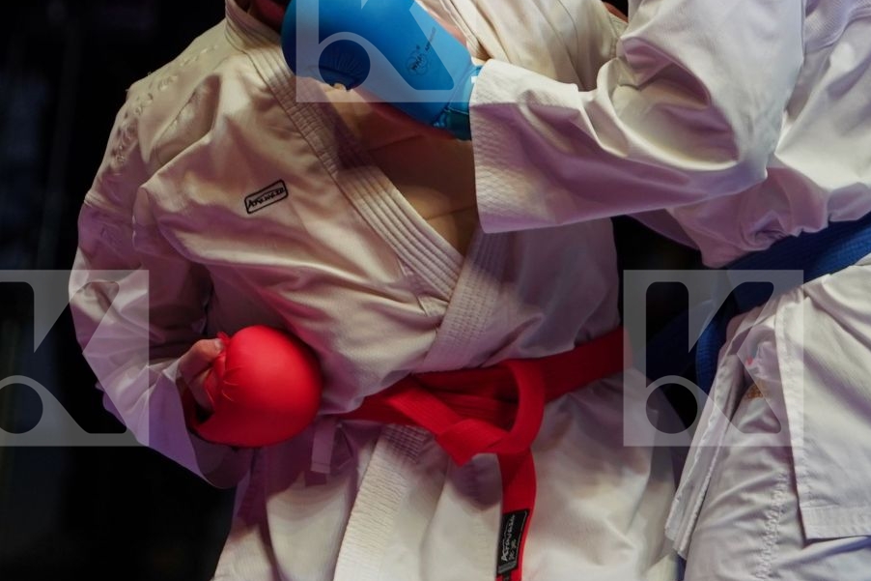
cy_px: 15
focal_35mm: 521
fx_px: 12602
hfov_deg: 4.0
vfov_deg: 2.6
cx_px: 714
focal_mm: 174
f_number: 2.8
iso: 800
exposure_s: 1/1000
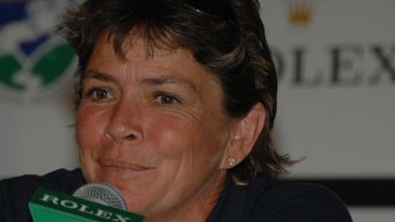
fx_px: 5758
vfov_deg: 2.2
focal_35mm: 550
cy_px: 117
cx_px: 162
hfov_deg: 3.9
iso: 200
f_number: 5.6
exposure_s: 1/125
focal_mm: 200
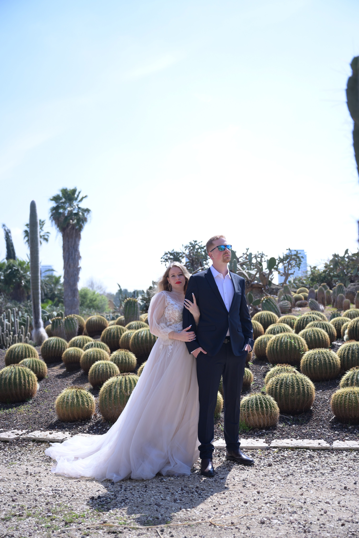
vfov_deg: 49.5
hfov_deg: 34.2
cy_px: 269
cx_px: 180
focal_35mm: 39
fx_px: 583
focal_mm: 39
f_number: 3.2
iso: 100
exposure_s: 1/1000
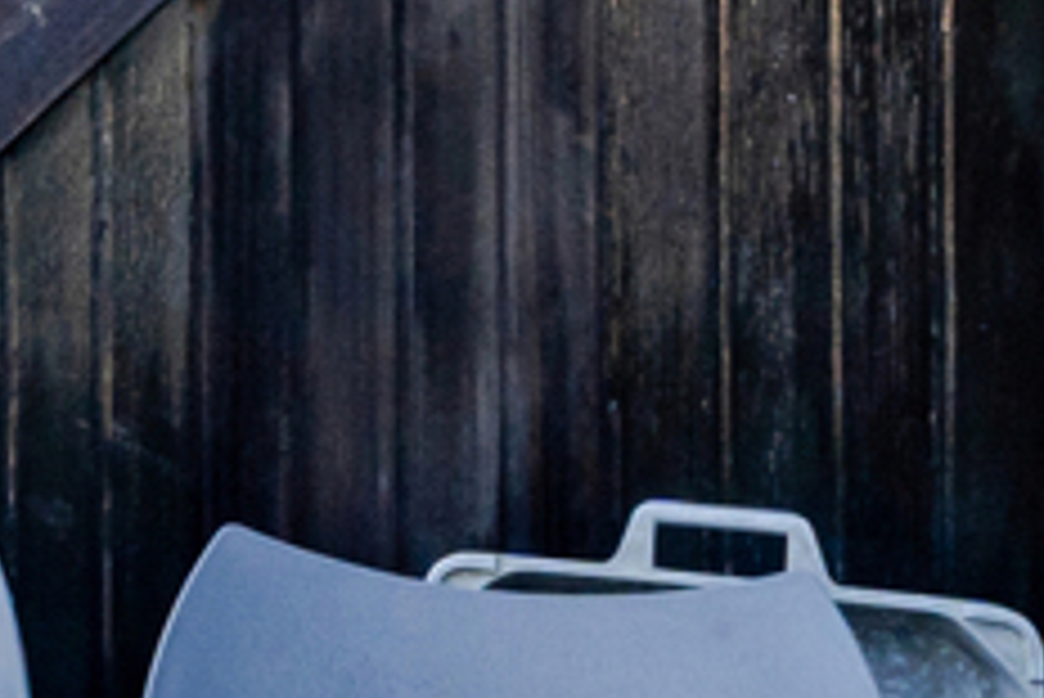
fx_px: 3598
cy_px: -212
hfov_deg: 13.3
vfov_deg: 10.8
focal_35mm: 124
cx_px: -1264
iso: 400
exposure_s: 1/80
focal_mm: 16
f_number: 13
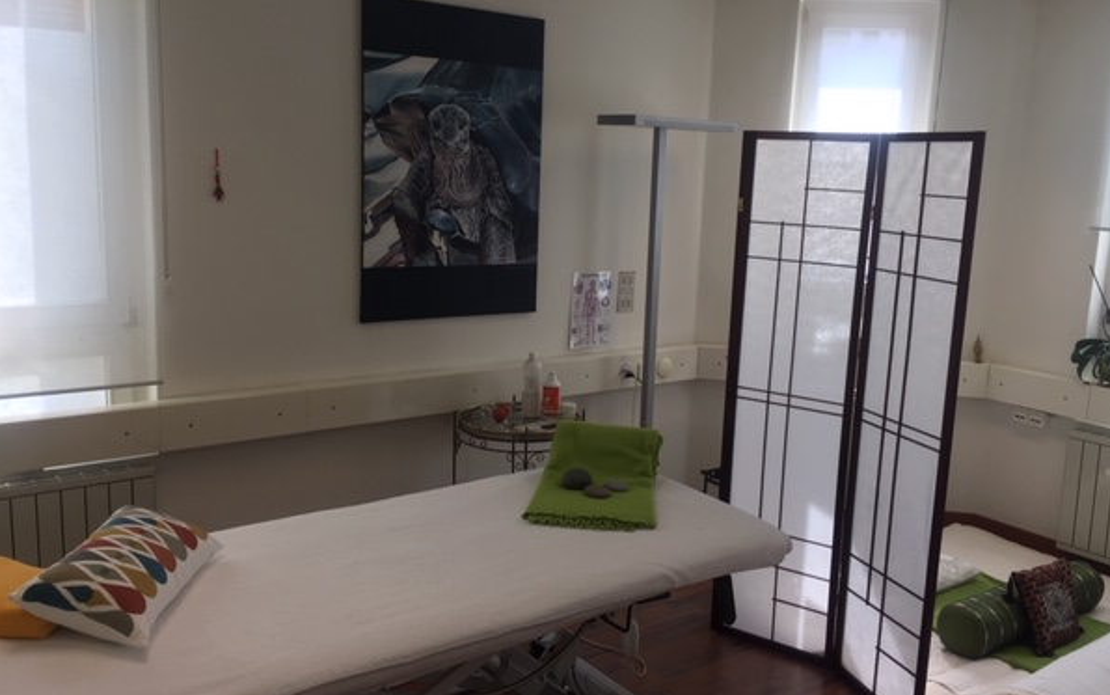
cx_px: 589
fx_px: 999
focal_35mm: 33
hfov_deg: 58.1
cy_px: 341
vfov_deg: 38.4
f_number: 2.2
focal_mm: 4.15
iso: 25
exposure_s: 1/100
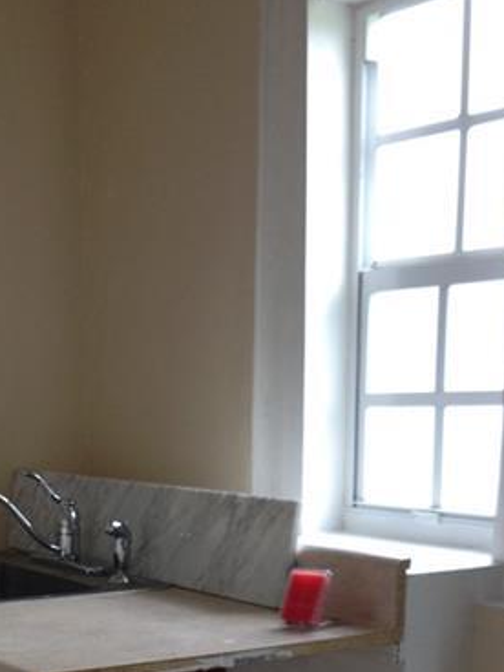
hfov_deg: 20.0
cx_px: 137
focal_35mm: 73
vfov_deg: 25.8
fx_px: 1417
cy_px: 606
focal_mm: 4.28
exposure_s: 1/40
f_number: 2.4
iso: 64
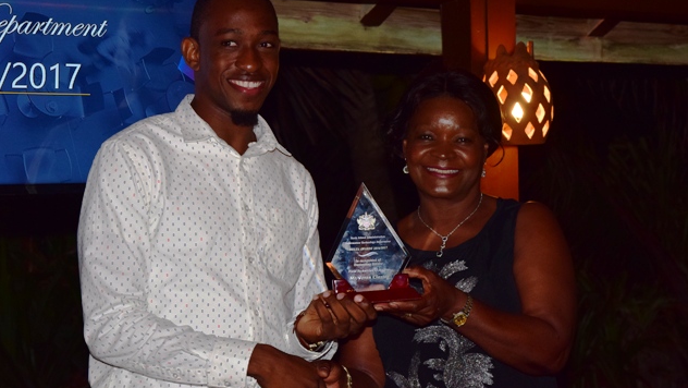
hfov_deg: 24.3
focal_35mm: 88
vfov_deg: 13.8
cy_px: 183
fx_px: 1597
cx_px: 344
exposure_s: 1/200
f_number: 5.6
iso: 800
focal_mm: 55
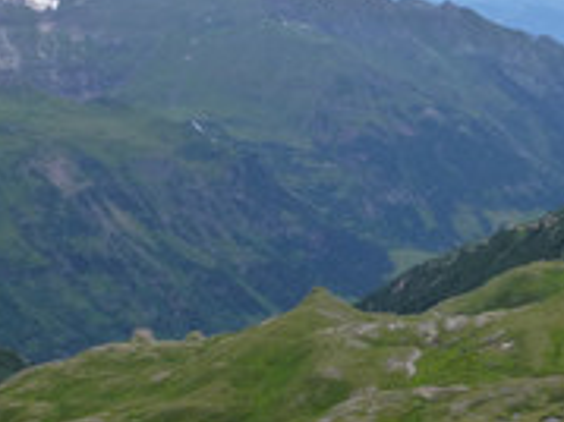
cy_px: 197
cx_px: 722
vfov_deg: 21.0
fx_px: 1140
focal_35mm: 70
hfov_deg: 24.5
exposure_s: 1/500
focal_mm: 4.3
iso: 160
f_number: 4
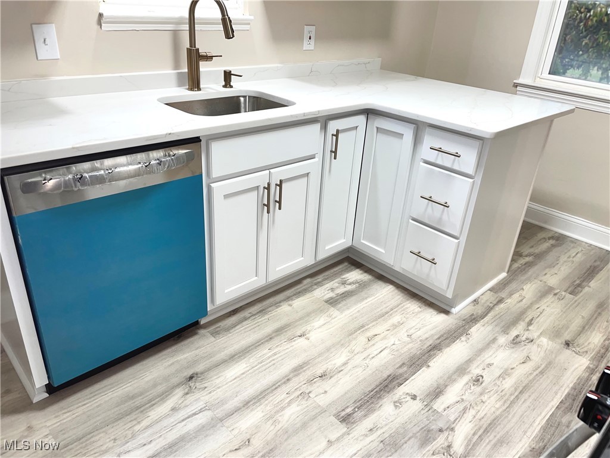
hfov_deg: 67.3
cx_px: 305
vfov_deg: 53.1
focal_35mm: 26
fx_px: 458
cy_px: 229
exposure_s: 1/28
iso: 40
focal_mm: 4.2
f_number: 1.6
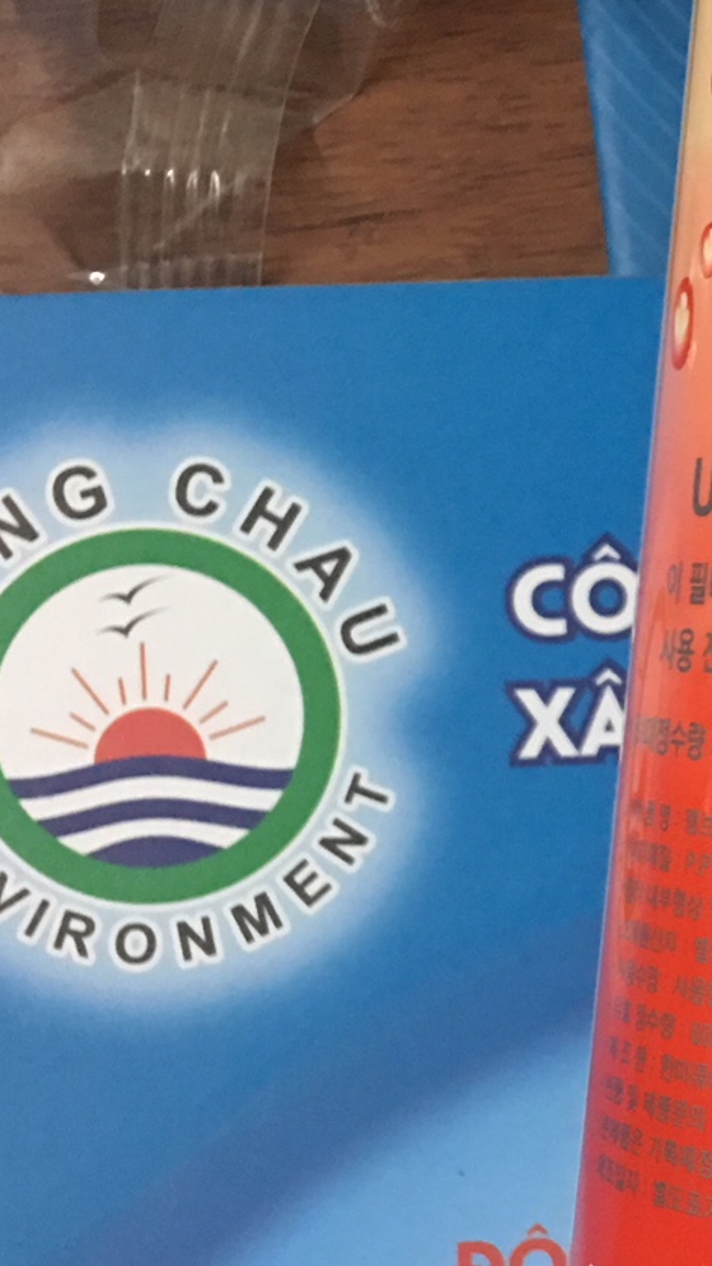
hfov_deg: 14.9
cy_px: 677
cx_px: 1029
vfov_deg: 27.9
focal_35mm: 76
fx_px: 2552
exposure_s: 1/17
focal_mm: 4.15
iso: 125
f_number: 2.2
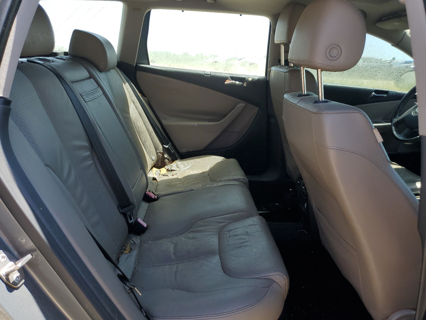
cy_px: 160
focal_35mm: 26
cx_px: 213
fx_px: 320
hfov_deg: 67.3
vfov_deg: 53.1
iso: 50
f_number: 1.5
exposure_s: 1/556
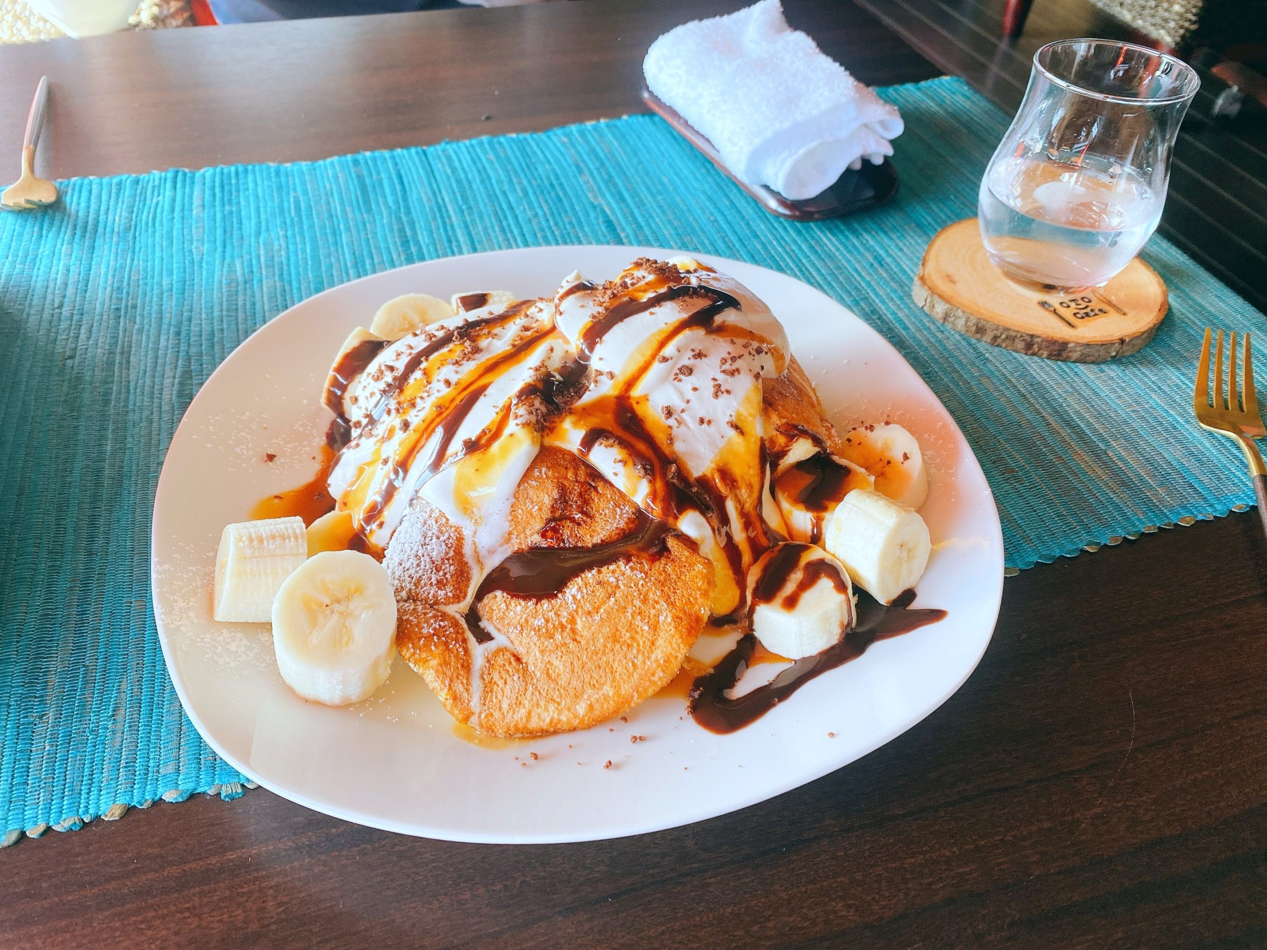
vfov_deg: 53.1
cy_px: 475
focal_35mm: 26
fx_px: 952
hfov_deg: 67.3
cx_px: 634
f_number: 1.8
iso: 80
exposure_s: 1/122
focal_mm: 4.25
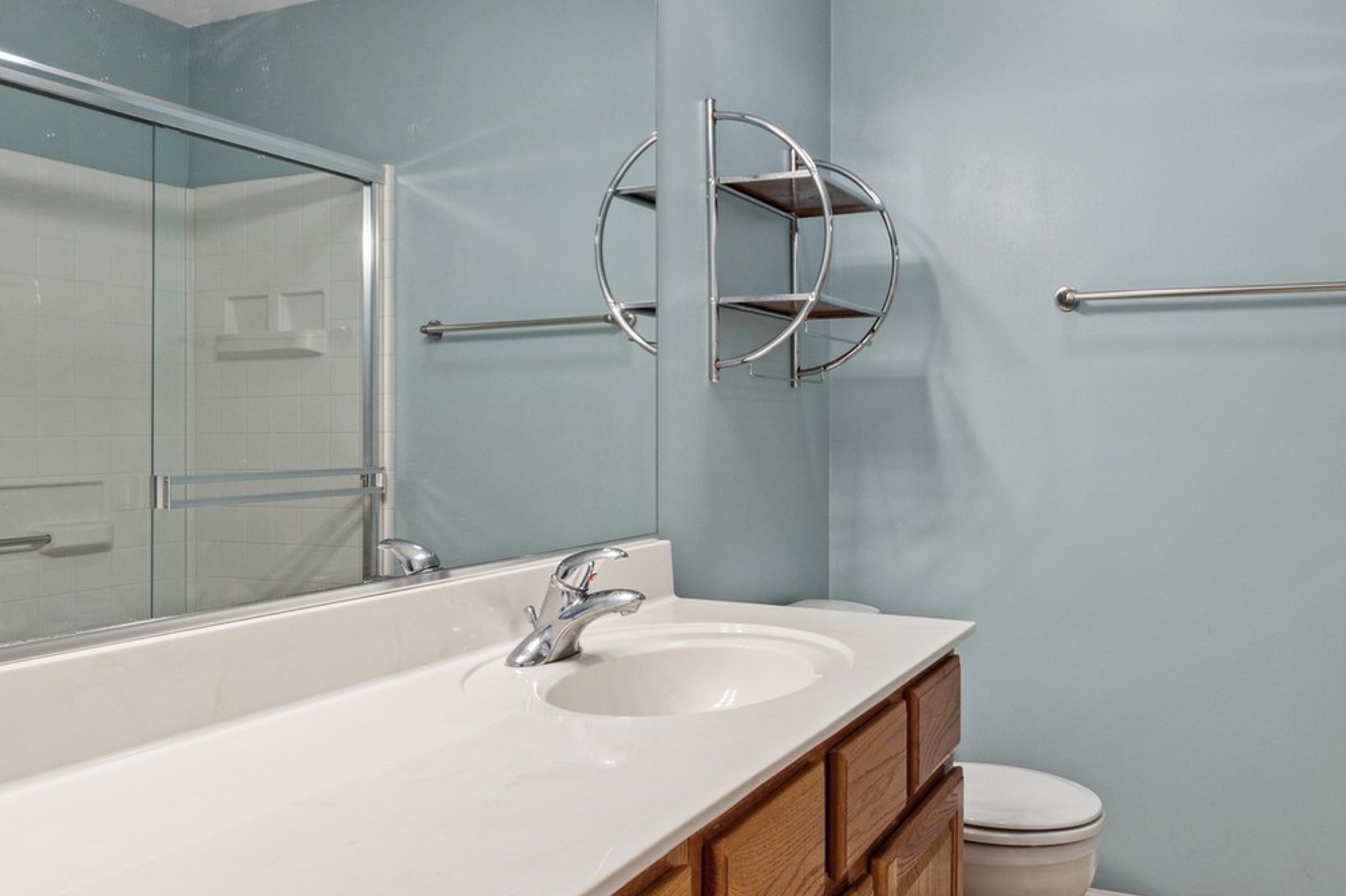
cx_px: 749
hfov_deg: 63.5
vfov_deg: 44.9
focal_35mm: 29
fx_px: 1084
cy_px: 409
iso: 320
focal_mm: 12
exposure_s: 1/10
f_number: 8
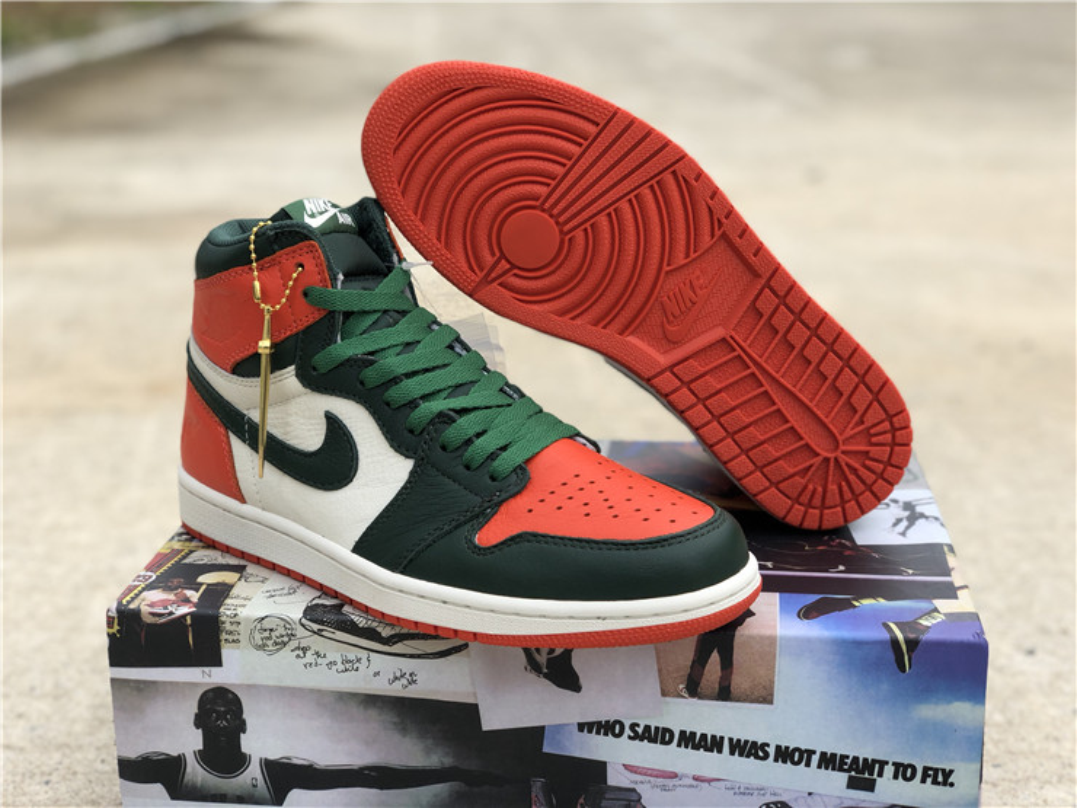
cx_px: 538
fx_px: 1618
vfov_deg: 28.0
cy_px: 404
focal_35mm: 52
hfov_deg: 36.8
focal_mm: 6
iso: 16
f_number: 2.4
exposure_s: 1/410
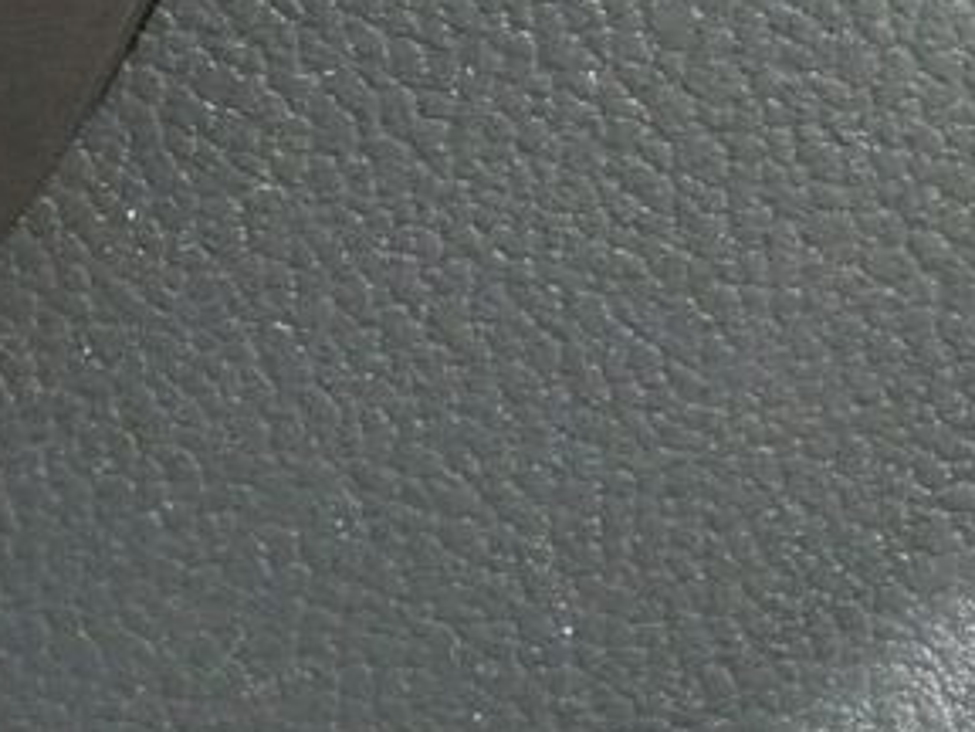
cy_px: -146
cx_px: -315
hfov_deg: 14.0
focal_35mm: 135
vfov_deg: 10.8
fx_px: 3802
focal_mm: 6.8
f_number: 5.6
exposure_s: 1/60
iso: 1600
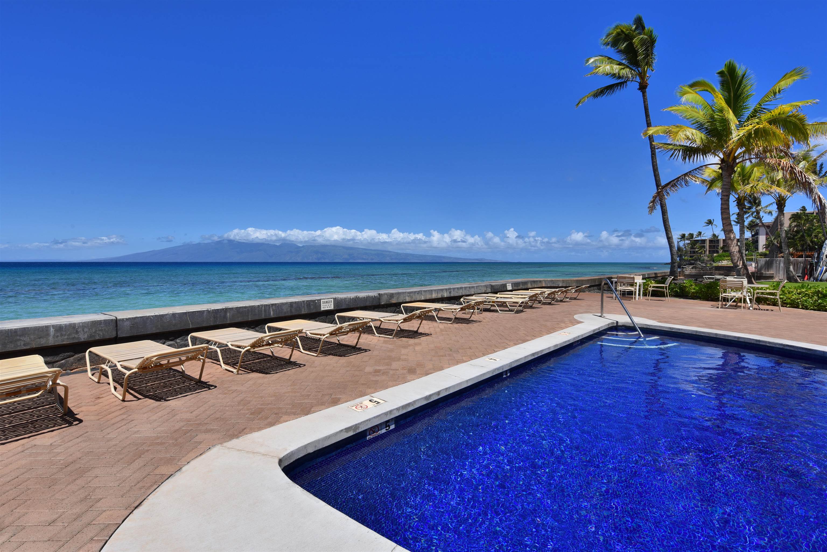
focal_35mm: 15
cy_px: 276
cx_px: 414
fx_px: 345
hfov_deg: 100.4
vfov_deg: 77.4
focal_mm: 15
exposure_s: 1/200
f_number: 14
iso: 100
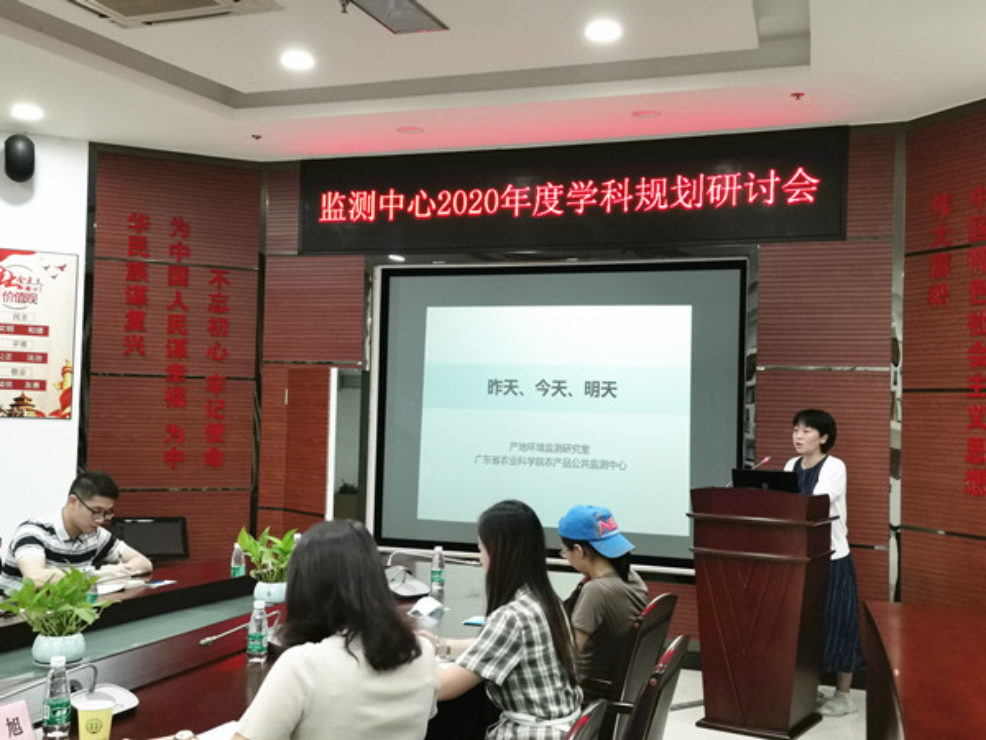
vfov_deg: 35.1
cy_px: 370
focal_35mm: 41
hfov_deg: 45.8
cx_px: 493
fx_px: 1168
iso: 200
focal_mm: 4.75
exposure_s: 1/50
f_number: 1.8
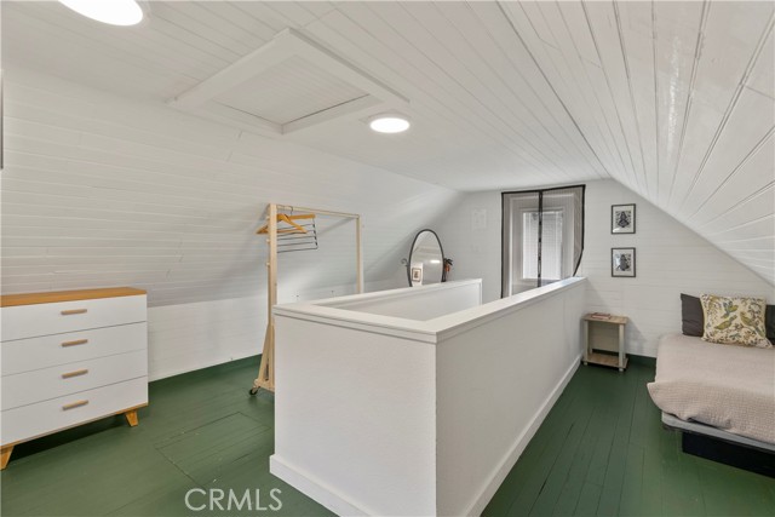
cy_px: 258
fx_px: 345
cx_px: 388
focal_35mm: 16
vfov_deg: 73.8
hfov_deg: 96.7
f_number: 5.6
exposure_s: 1/5
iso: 250
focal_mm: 16
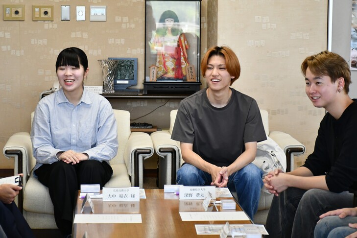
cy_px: 119
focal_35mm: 99
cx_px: 178
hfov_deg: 20.6
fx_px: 982
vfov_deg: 13.8
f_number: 5
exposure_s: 1/250
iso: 2200
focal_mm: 66
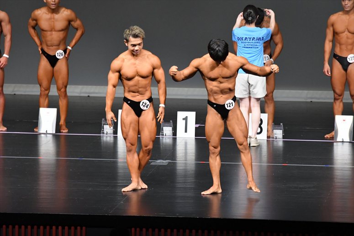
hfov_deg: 7.6
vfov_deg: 5.1
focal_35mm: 270
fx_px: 2654
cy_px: 118
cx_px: 177
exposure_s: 1/400
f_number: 5.6
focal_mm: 180
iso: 5000
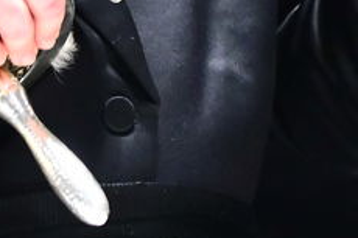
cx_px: 78
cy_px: -382
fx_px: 5445
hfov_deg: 3.8
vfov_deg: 2.5
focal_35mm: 548
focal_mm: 90
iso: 6400
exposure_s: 1/125
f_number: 5.3
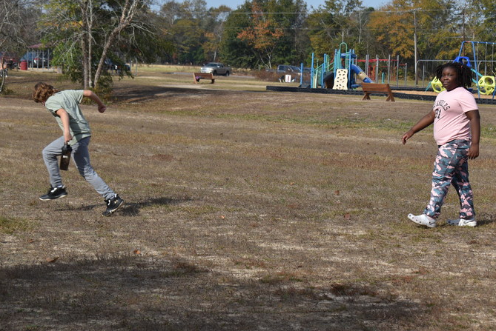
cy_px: 179
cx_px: 284
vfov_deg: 13.9
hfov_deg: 20.7
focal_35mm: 99
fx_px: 1359
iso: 100
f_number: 7.1
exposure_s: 1/400
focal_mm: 55
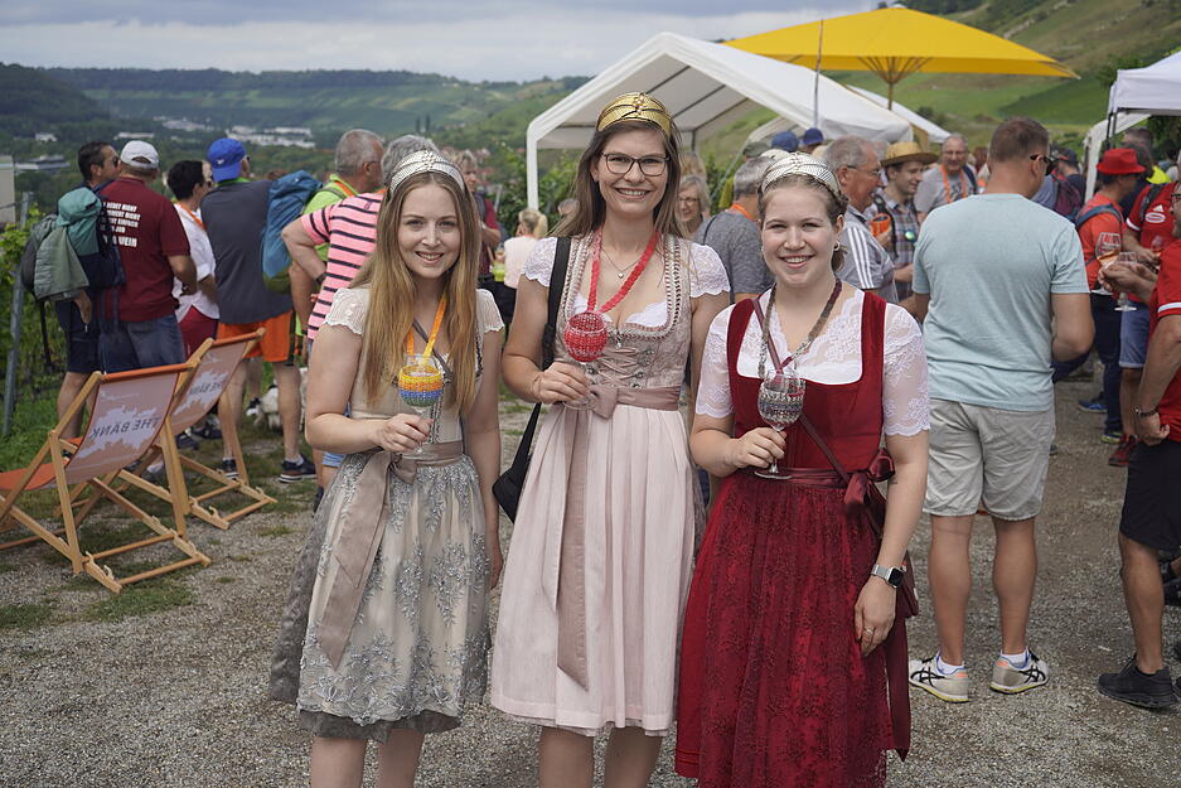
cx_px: 590
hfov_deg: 48.5
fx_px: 1312
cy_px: 394
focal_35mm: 40
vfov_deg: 33.4
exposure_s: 1/500
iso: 100
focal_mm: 40
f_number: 5
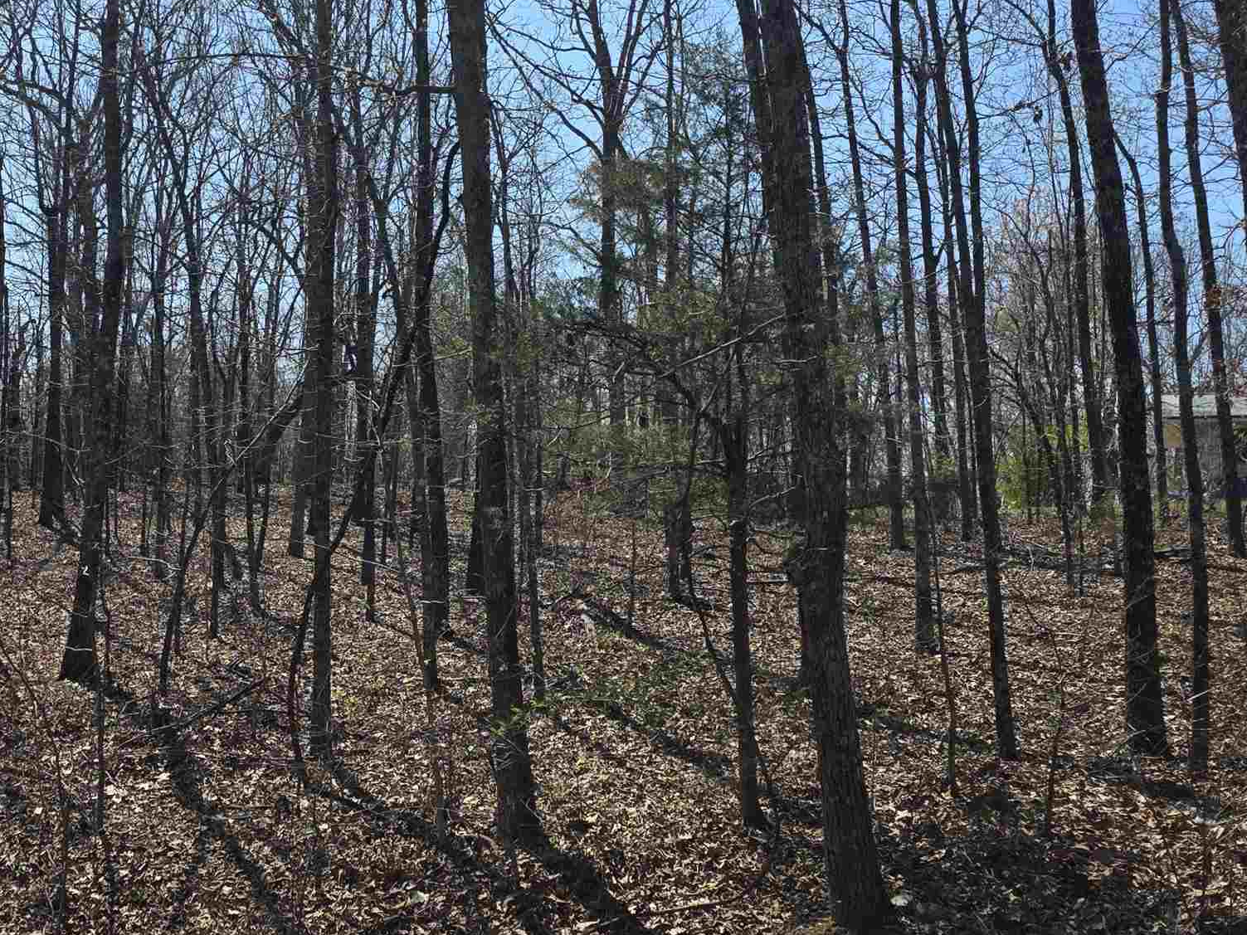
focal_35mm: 47
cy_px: 305
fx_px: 1693
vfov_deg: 30.6
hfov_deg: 39.9
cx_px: 411
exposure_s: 1/4766
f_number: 1.7
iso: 80
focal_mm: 6.3
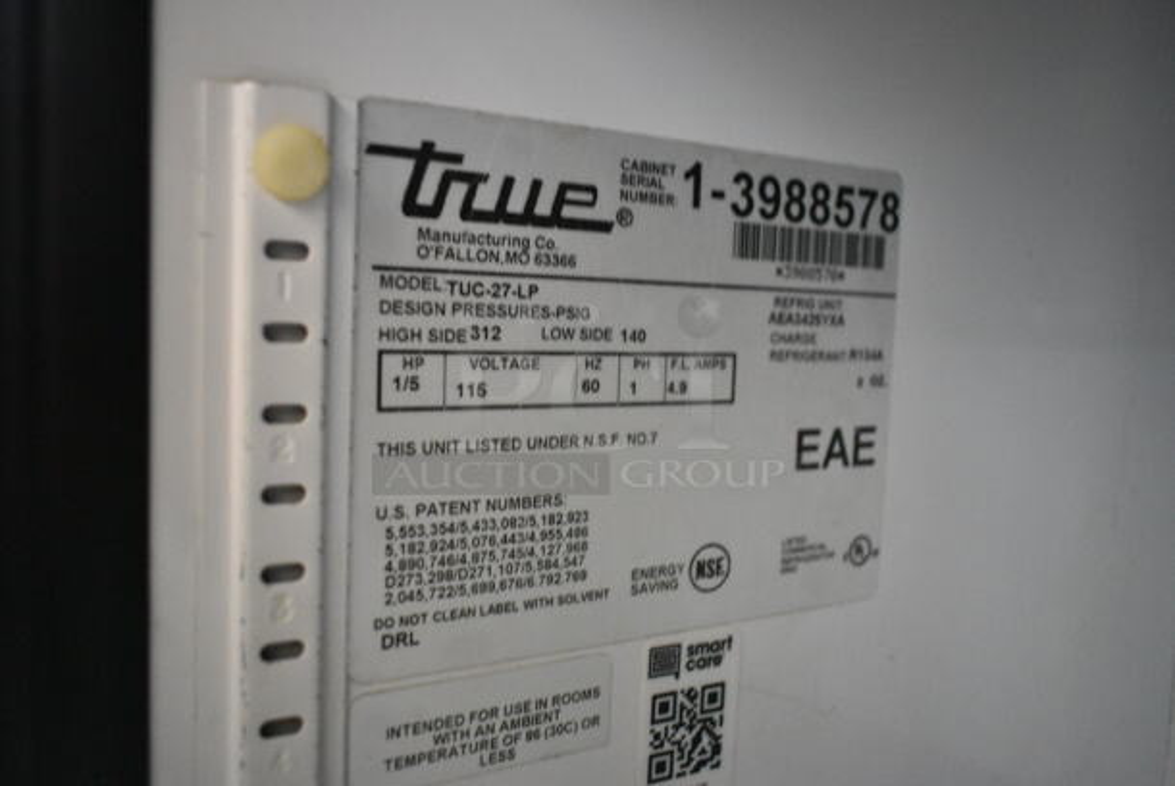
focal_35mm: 30
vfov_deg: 43.7
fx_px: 980
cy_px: 393
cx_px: 588
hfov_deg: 61.9
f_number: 3.8
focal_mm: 20
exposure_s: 1/30
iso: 4000
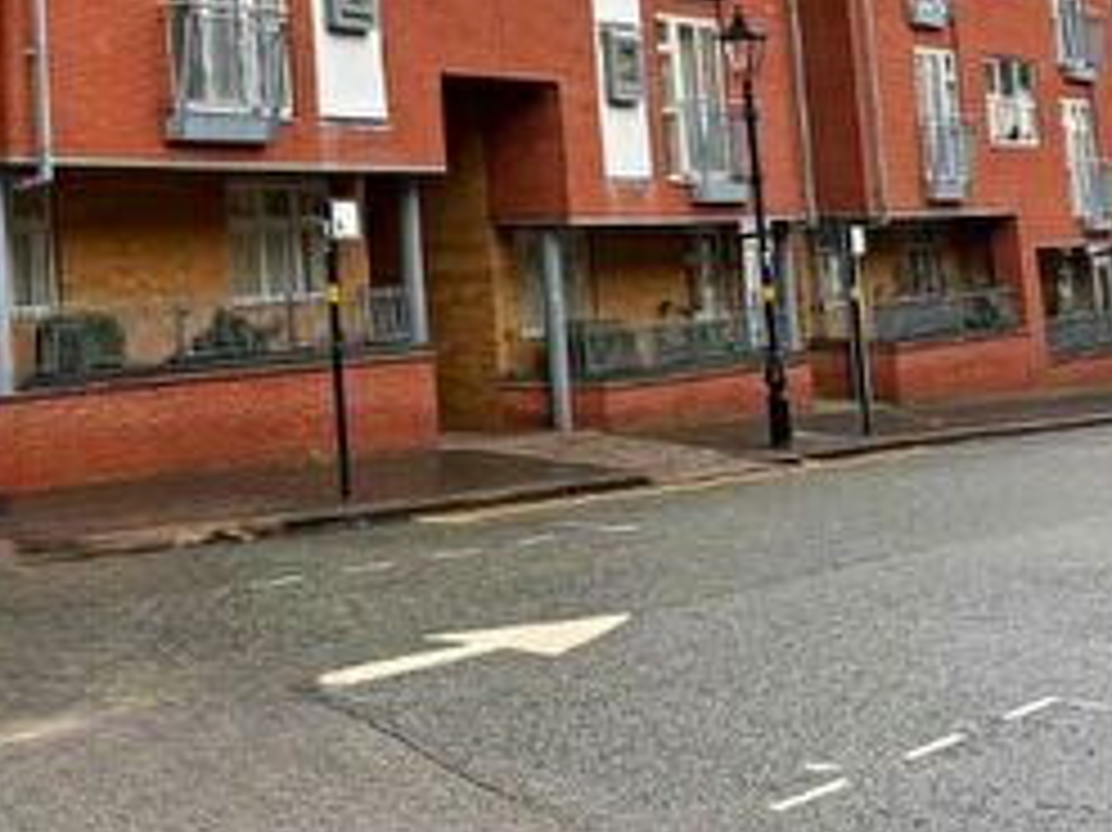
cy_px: -133
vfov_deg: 20.4
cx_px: -428
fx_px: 2183
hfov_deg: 24.1
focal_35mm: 68
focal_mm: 6.76
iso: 100
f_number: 1.78
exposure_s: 1/598
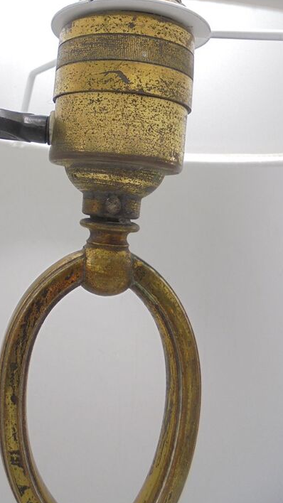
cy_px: 193
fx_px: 480
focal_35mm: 36
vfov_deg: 54.7
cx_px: 64
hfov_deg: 32.1
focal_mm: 4.6
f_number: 3.5
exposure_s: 1/60
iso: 100
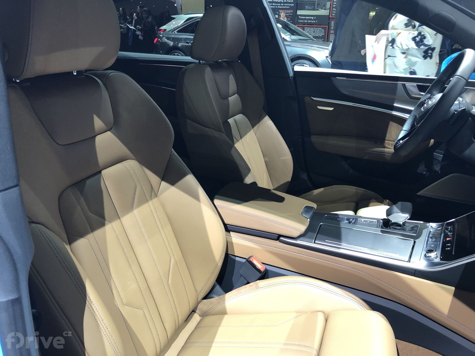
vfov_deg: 49.7
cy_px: 178
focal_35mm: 28
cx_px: 238
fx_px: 384
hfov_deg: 63.4
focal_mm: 3.99
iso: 40
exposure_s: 1/23
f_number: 1.8
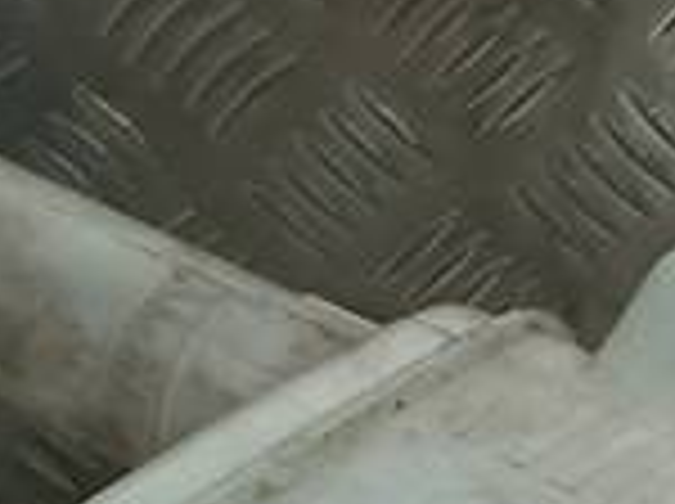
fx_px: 3329
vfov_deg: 8.4
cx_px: 324
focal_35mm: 171
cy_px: 864
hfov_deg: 11.6
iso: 50
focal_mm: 4.6
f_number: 1.8
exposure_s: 1/50
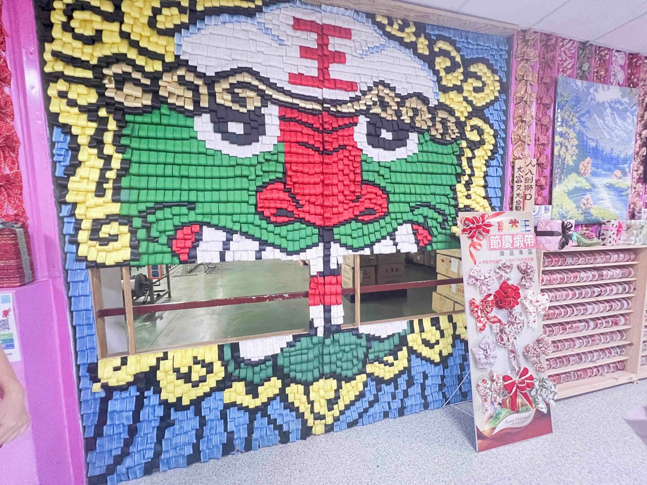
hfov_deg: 106.2
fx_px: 243
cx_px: 324
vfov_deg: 89.9
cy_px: 242
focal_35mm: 13
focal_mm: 1.57
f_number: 1.8
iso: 1250
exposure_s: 1/40
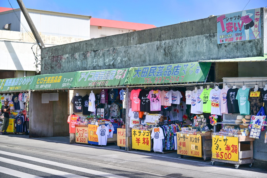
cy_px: 89
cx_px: 134
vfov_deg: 19.4
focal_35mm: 70
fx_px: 519
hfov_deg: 28.9
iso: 100
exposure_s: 1/800
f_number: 4
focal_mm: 70
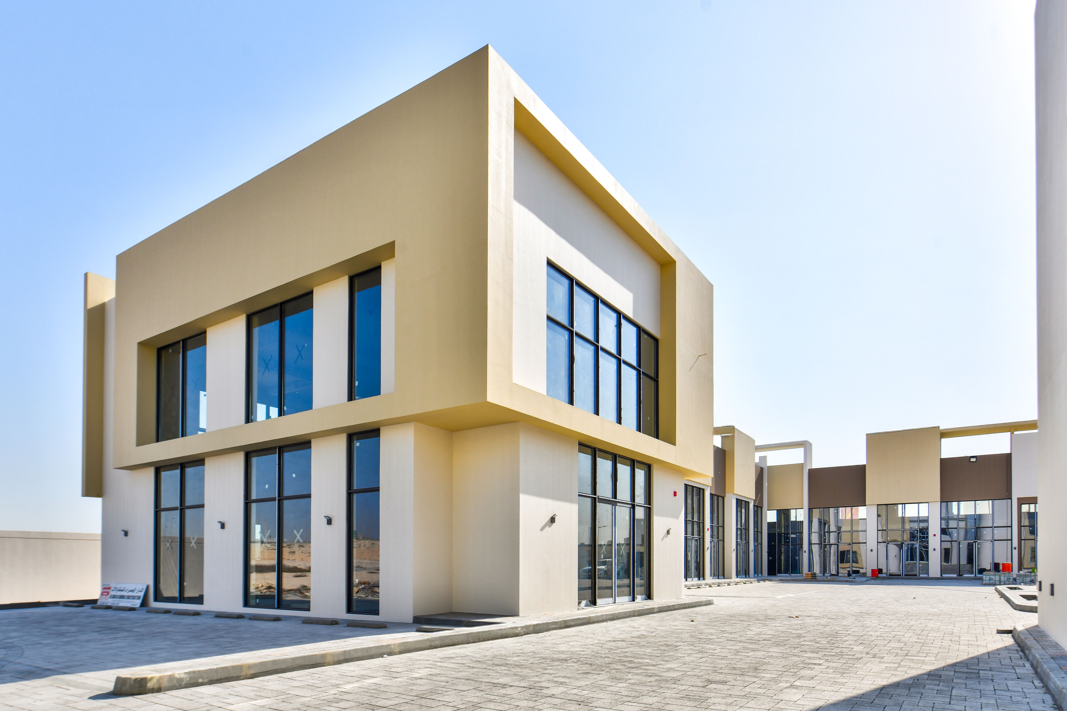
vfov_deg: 61.9
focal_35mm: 20
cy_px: 356
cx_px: 534
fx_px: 593
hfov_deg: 84.0
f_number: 9
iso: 100
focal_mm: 20
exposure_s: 1/320
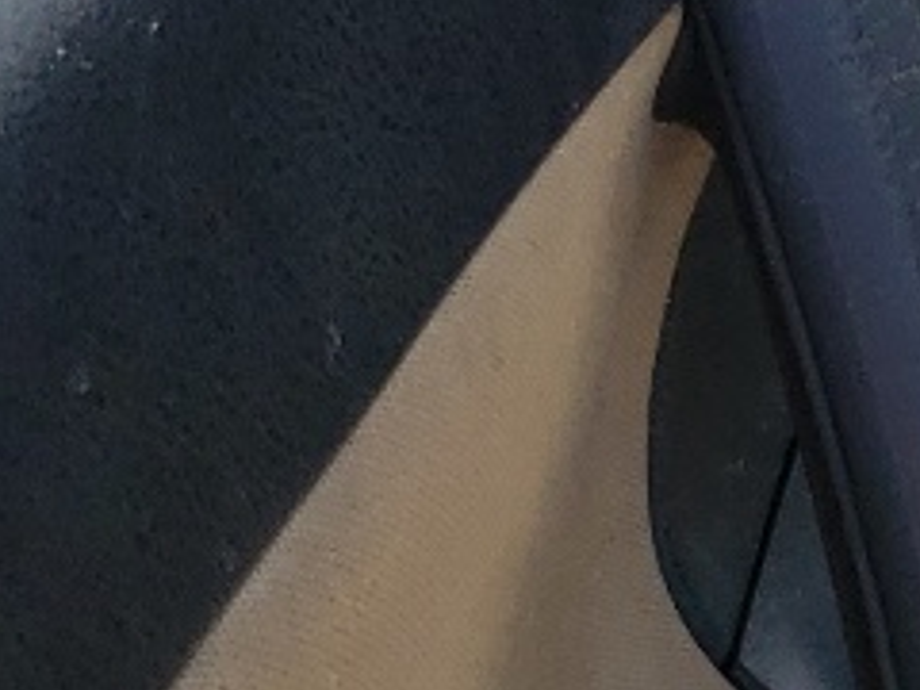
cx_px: 2626
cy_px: 50
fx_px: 4598
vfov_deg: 8.5
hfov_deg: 9.4
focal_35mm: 173
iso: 50
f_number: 1.5
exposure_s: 1/667
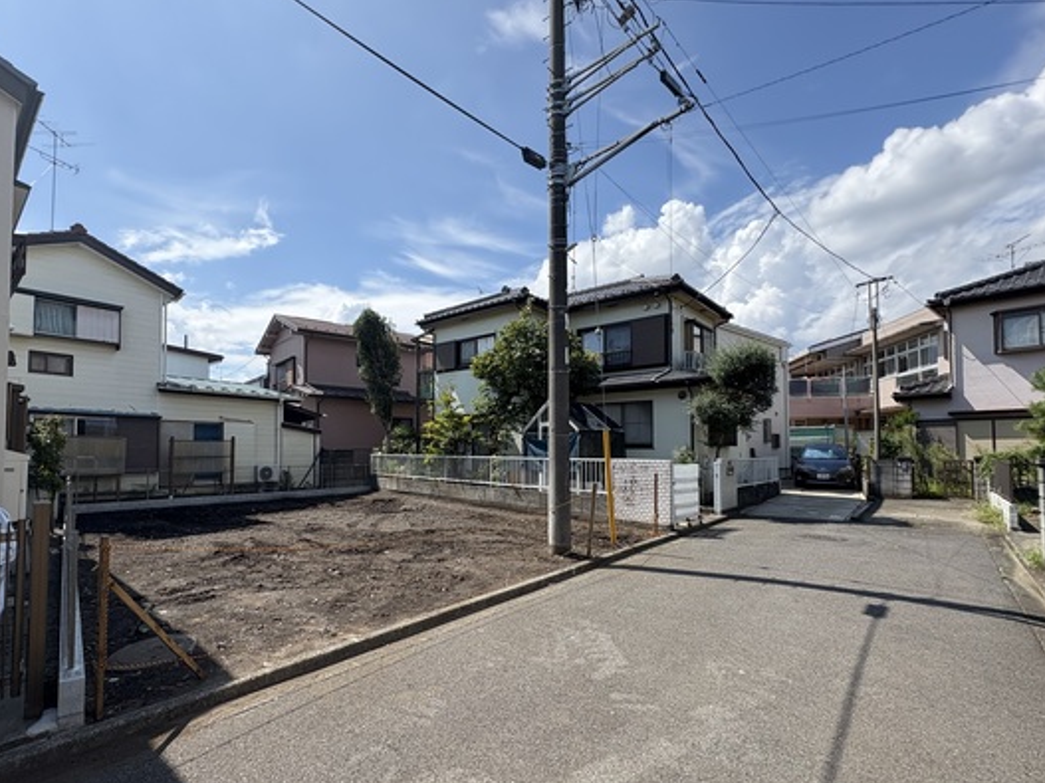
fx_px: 513
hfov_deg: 90.5
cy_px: 432
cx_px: 452
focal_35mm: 17
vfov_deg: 74.5
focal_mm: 2.22
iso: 50
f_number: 2.2
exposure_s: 1/1832
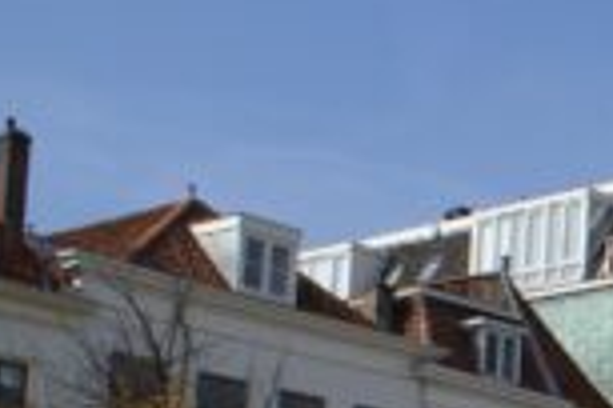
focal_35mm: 106
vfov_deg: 12.2
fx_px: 1805
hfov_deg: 16.1
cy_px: 648
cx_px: 1126
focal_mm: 18
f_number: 10
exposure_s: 1/250
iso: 100
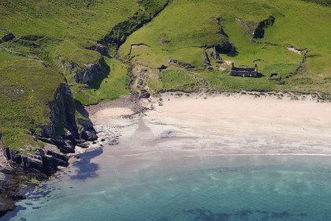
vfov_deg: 6.9
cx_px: 166
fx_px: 1839
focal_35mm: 200
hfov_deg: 10.3
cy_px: 110
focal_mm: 200
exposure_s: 1/800
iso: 200
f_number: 6.3
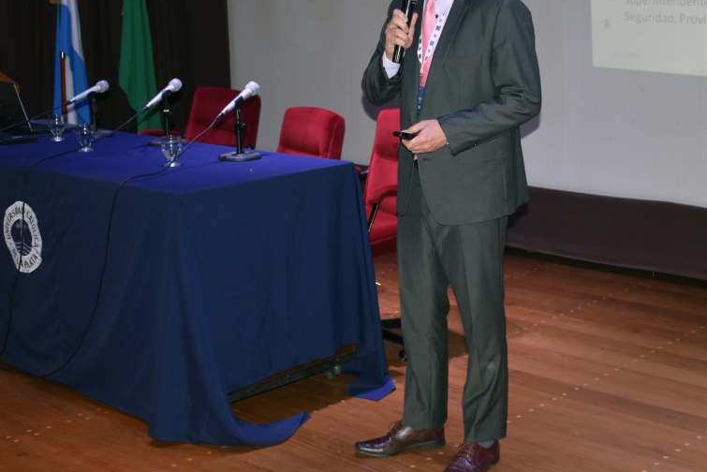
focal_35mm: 61
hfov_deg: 32.8
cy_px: 179
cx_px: 405
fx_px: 1198
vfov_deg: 22.2
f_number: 4
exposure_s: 1/60
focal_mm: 30
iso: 400
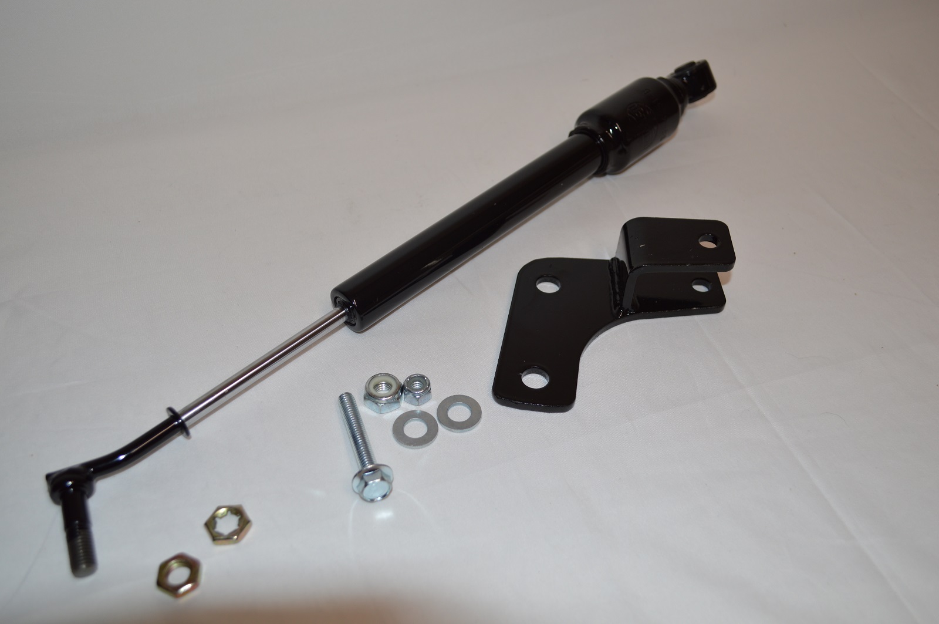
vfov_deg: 39.9
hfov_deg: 57.3
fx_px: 860
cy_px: 312
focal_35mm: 33
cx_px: 470
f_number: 3.8
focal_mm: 22
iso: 100
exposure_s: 1/60
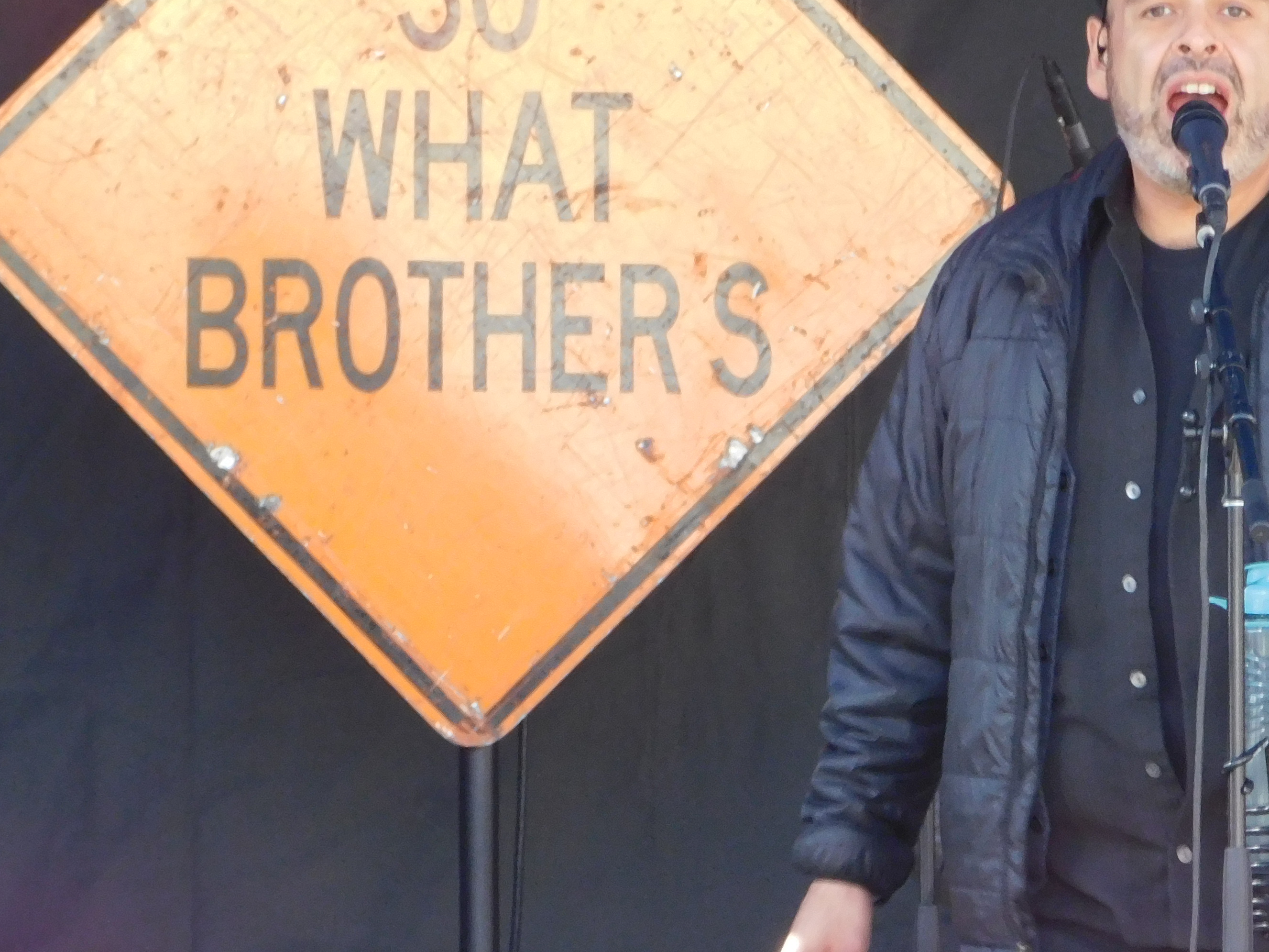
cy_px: 570
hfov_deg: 2.6
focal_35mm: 764
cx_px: 807
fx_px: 28005
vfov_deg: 1.9
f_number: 5.9
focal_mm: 78.1
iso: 320
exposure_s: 1/60
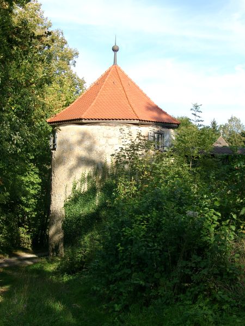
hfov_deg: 24.4
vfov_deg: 32.2
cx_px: 122
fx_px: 566
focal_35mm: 60
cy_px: 163
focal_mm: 12.52
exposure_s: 1/281
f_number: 4
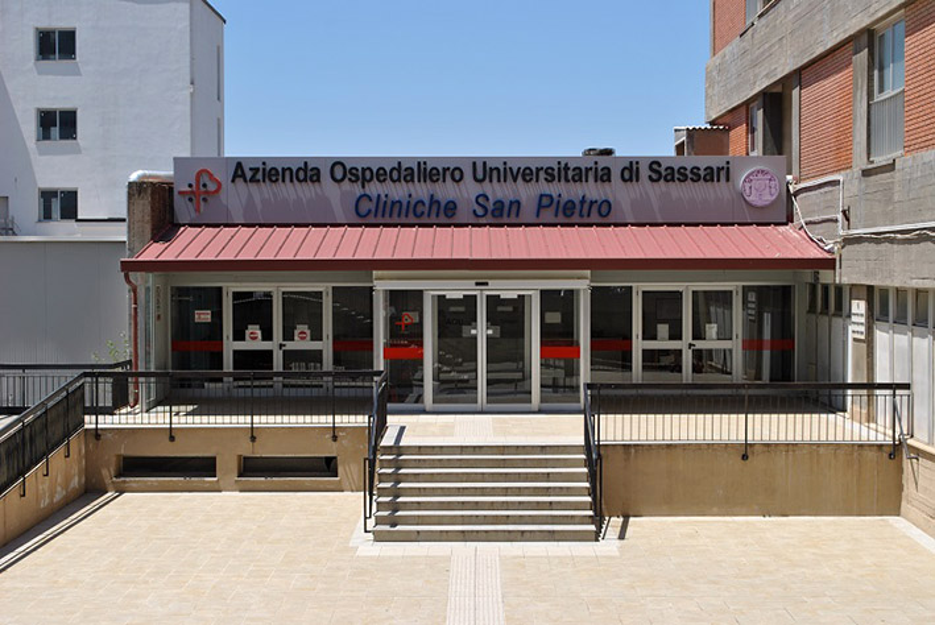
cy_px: 312
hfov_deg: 33.4
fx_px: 1560
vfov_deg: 22.7
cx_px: 468
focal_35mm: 60
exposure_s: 1/320
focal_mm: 40
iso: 100
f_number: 9
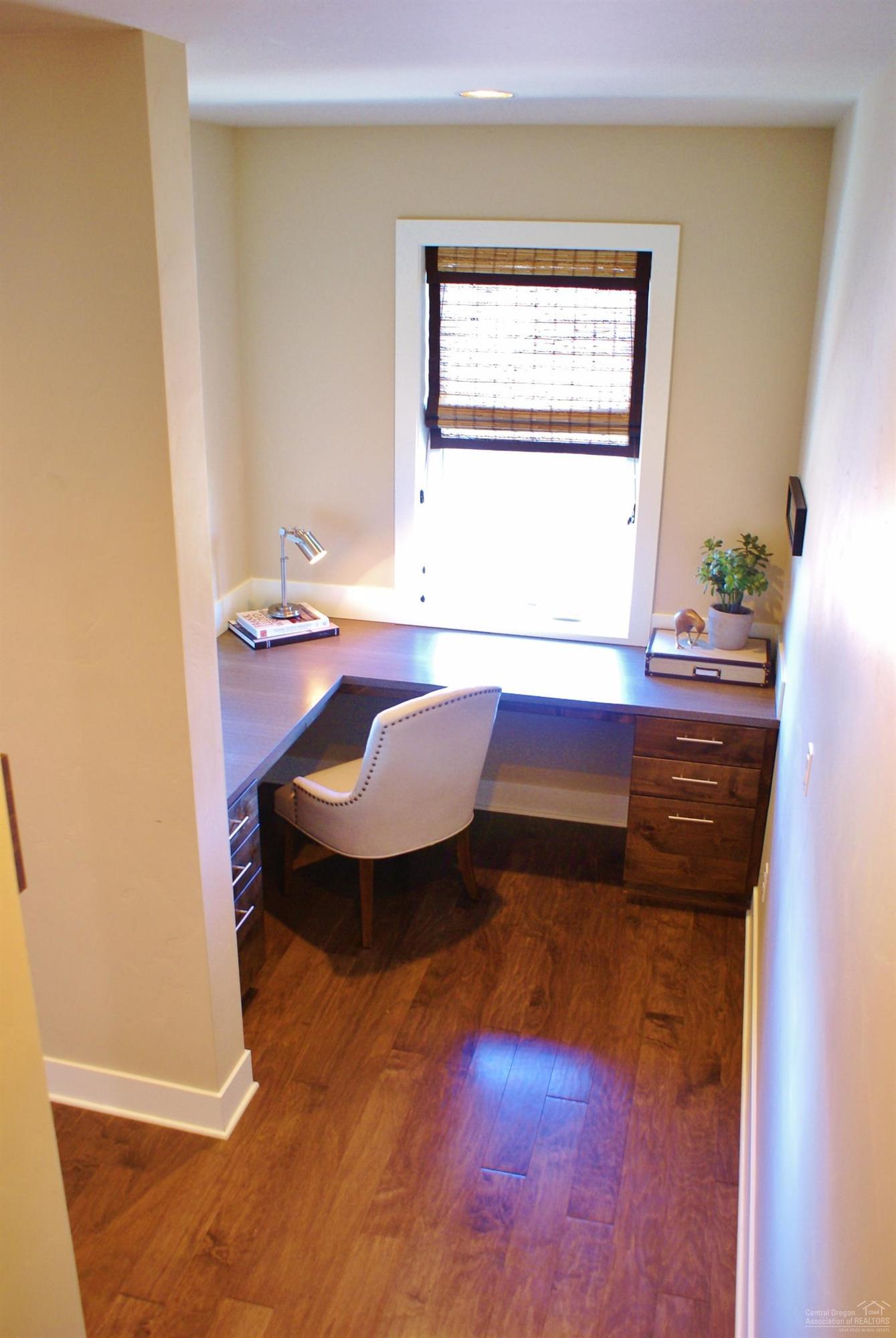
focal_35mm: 30
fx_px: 1117
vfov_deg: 61.9
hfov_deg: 43.7
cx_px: 448
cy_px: 669
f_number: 4
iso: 400
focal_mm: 20
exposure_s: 1/8
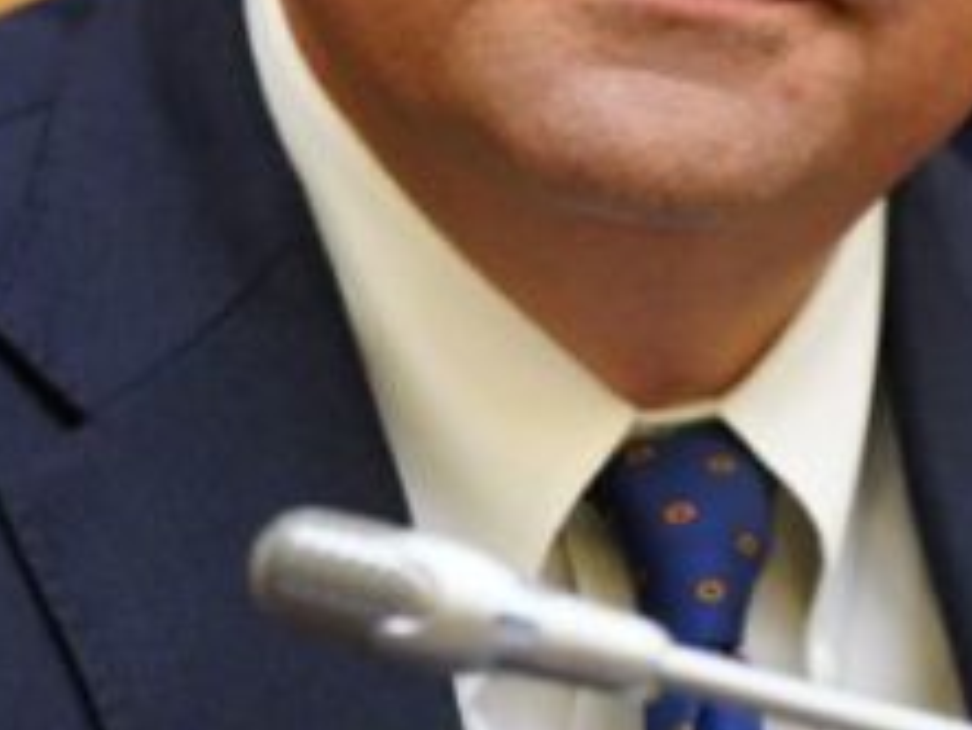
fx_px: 13429
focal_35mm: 478
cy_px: -284
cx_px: 770
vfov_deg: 3.1
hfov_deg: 4.1
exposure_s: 1/160
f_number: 5
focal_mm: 158
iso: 10000
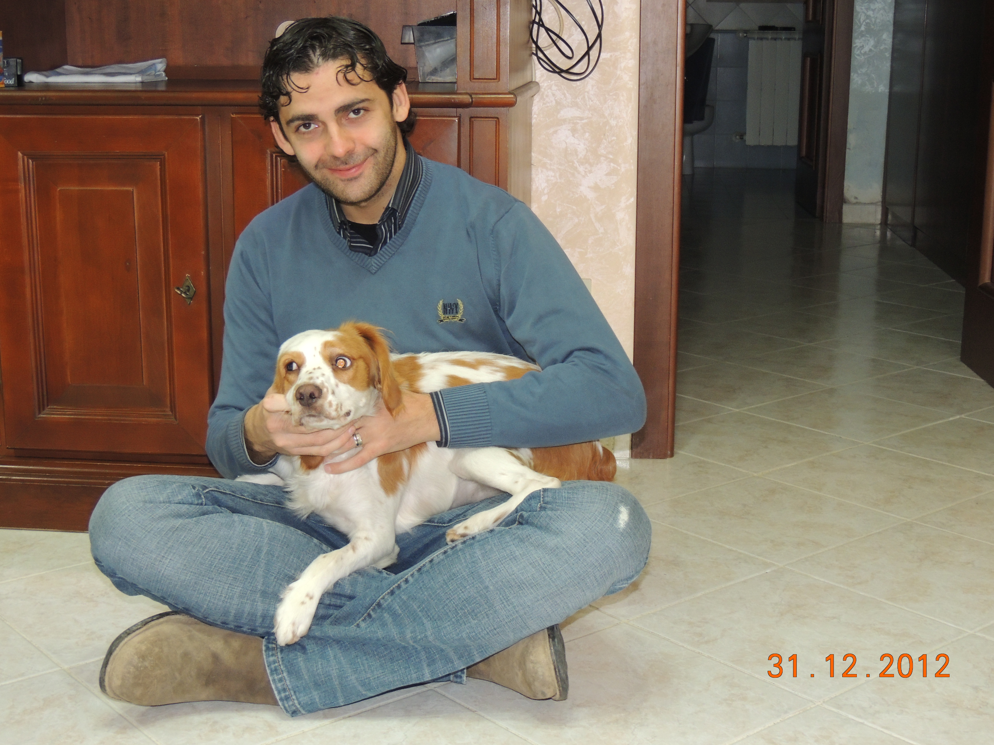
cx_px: 497
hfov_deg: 38.2
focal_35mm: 50
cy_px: 372
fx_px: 1436
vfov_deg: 29.1
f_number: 3.6
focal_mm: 8.9
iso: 400
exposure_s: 1/13
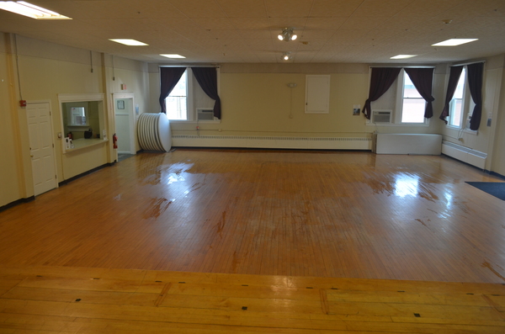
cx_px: 252
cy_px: 167
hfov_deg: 67.5
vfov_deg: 47.7
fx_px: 378
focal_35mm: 27
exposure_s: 1/80
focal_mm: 18
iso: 400
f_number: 4.5
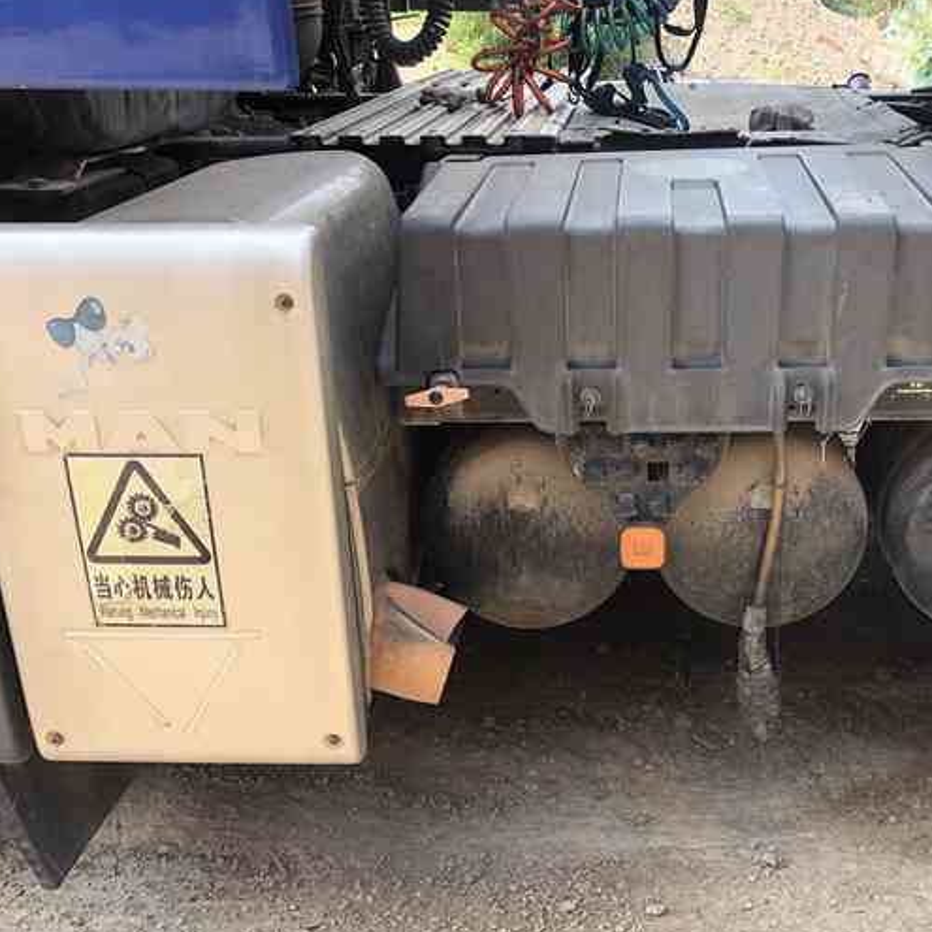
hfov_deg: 41.3
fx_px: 1218
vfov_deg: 41.9
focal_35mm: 40
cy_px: 454
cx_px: 631
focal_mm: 4
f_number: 1.8
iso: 20
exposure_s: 1/219
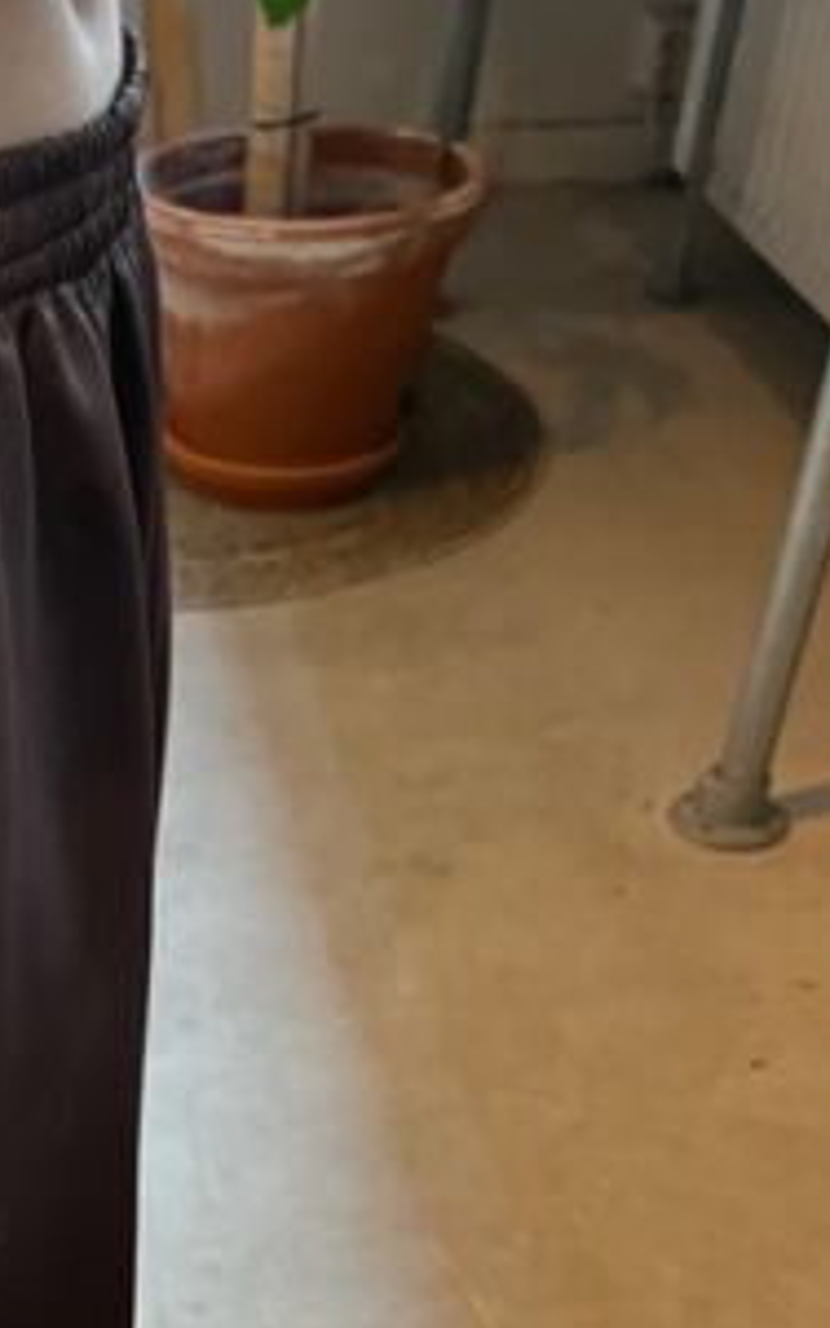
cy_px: 1149
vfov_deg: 32.1
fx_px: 2209
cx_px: -265
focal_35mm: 61
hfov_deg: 19.5
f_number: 1.6
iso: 400
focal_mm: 5.1
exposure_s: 1/50
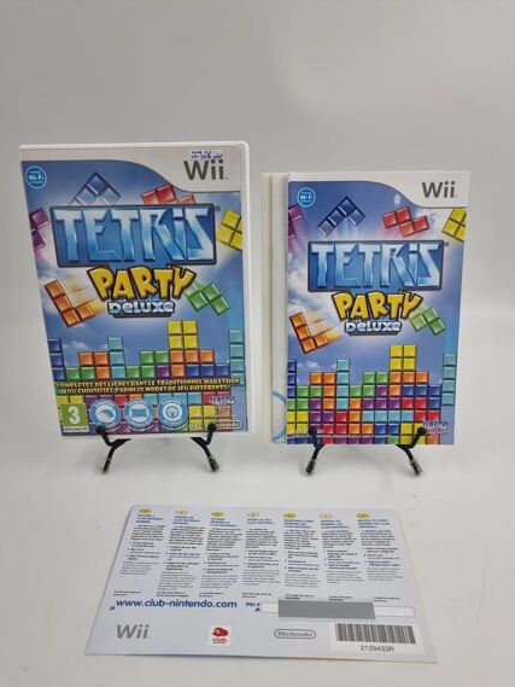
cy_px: 385
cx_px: 259
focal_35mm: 27
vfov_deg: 65.1
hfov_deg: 51.4
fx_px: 535
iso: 50
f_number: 1.8
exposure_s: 1/120
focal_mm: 6.7
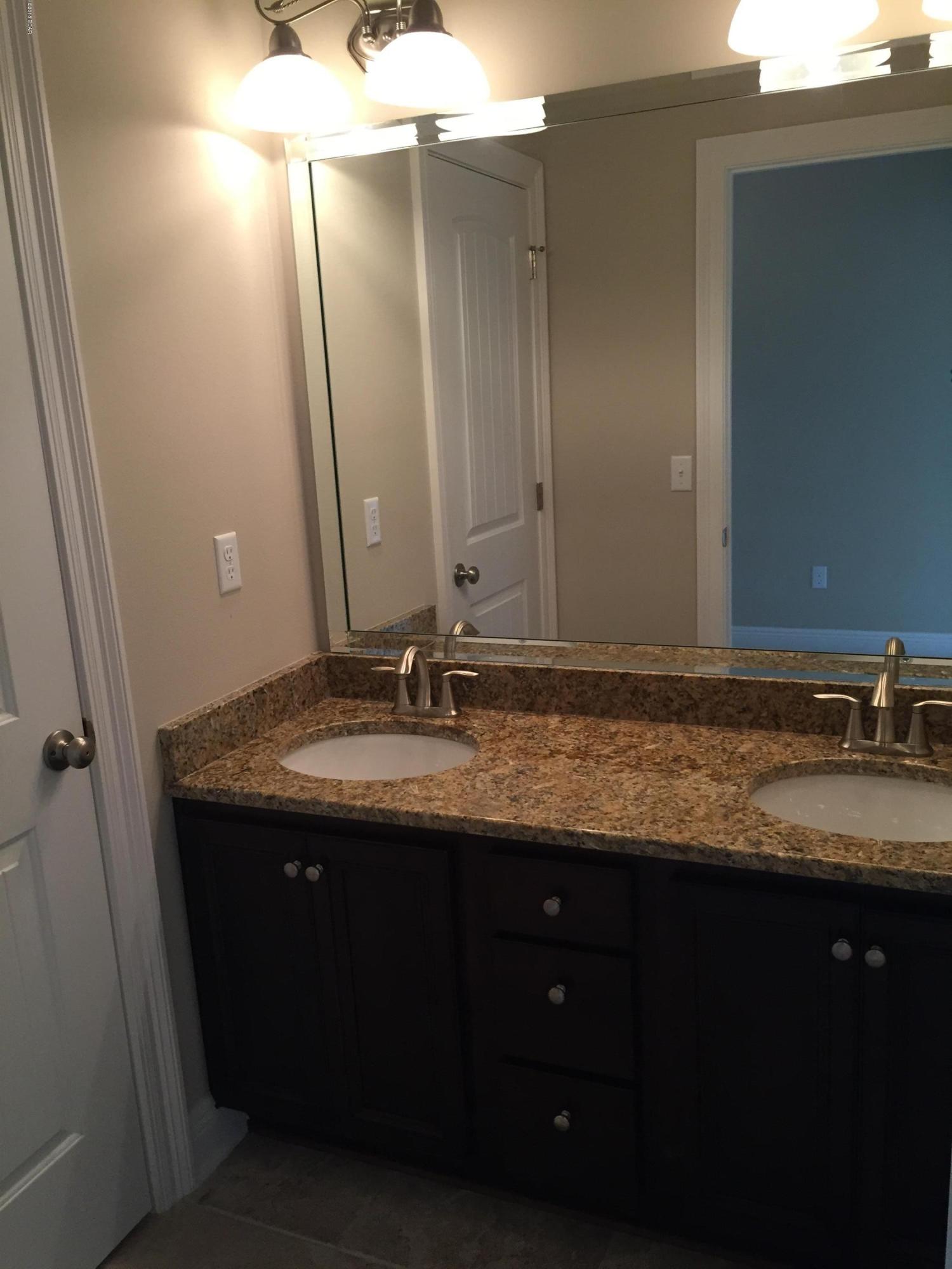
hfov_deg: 48.2
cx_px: 476
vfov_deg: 61.7
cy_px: 634
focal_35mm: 29
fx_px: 1063
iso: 50
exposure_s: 1/30
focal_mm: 4.15
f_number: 2.2
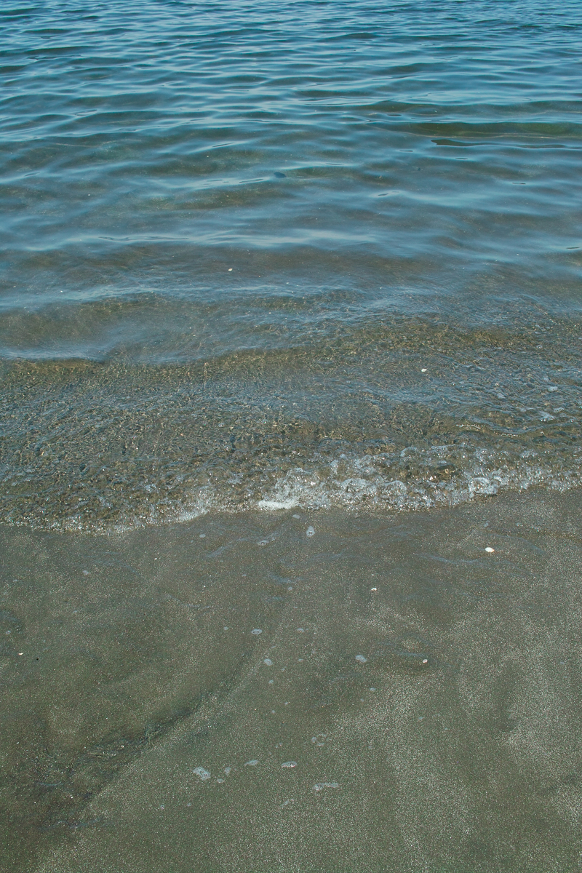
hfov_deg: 32.6
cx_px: 291
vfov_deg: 47.4
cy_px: 436
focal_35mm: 41
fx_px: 994
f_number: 8
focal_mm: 24.2
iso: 100
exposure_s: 1/200
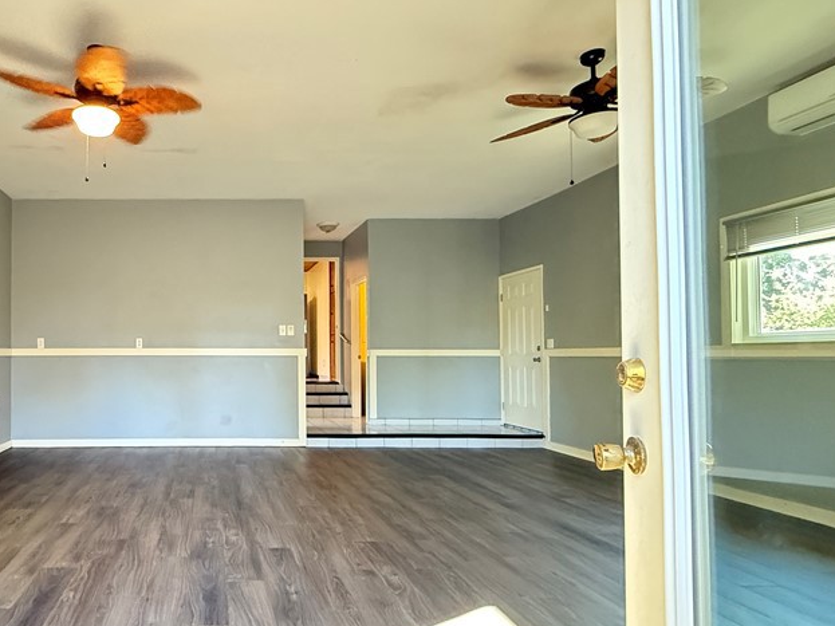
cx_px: 209
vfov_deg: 58.8
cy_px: 338
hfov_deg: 69.1
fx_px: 555
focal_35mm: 23
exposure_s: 1/60
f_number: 2.2
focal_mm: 2.22
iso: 1000
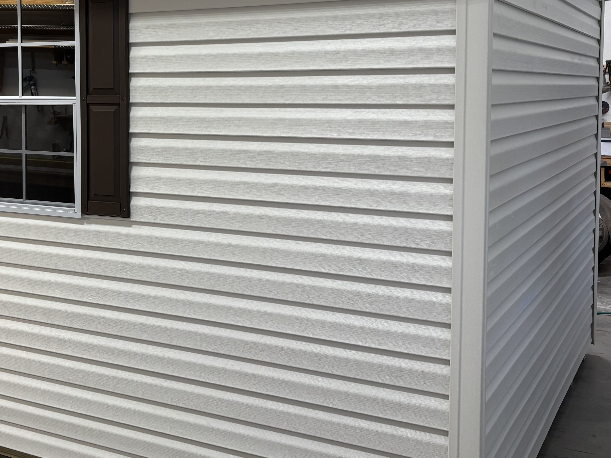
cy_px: 131
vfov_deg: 29.3
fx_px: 865
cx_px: 186
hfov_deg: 38.3
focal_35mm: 49
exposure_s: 1/60
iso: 80
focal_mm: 5.96
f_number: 1.6
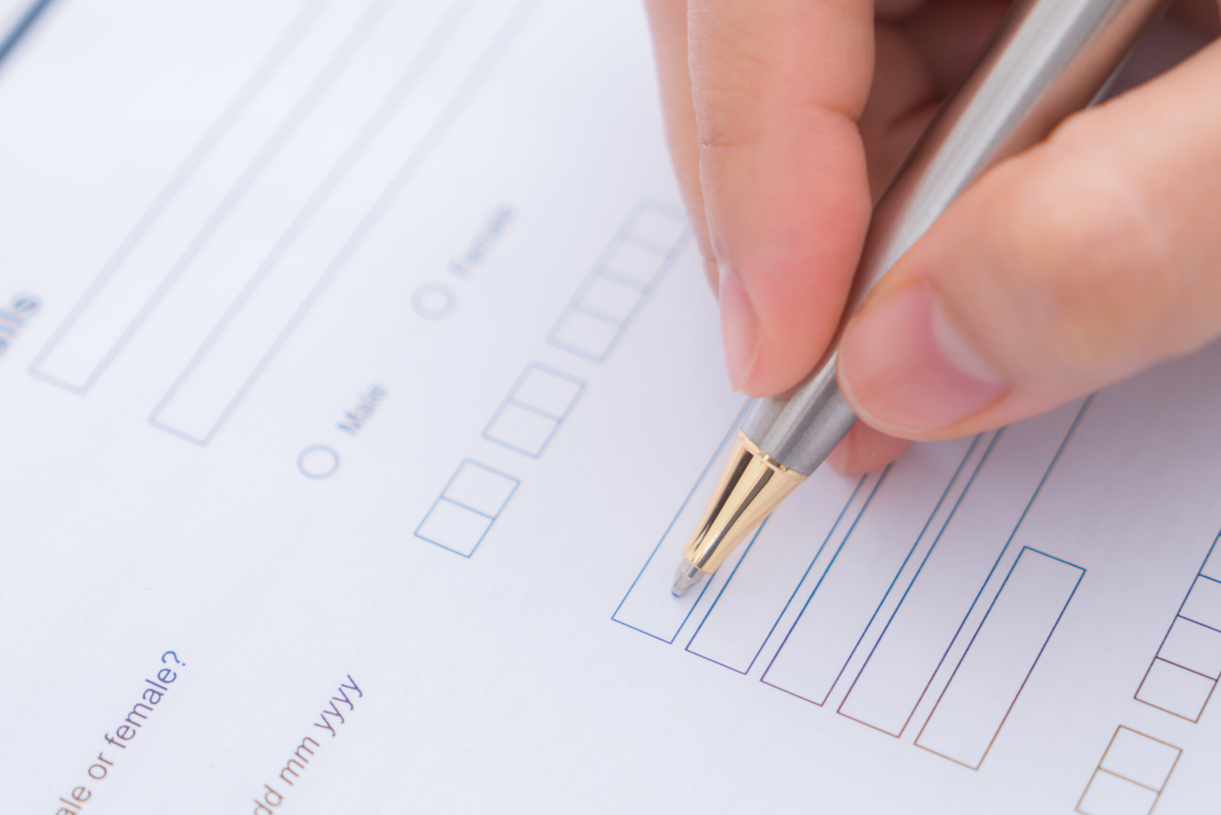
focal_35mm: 105
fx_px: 3562
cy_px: 408
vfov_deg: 13.0
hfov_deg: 19.5
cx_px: 610
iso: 100
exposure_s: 1/100
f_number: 4
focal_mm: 70
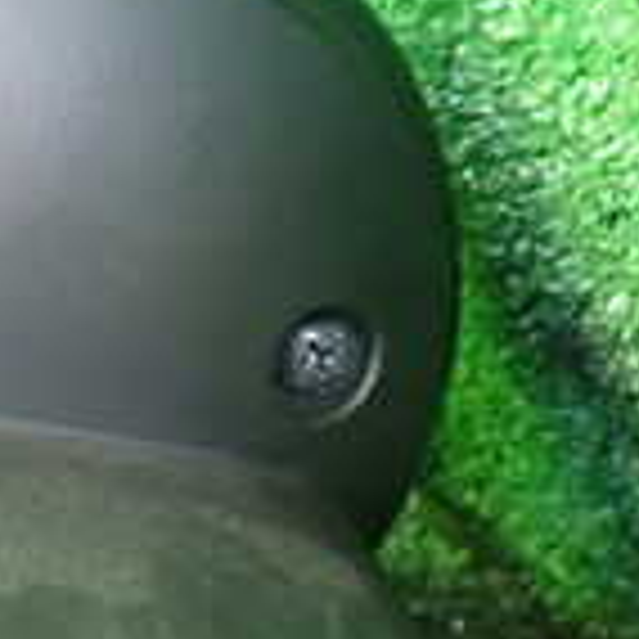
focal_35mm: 112
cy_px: 482
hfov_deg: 14.4
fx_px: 2339
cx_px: -346
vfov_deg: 15.5
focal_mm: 5.4
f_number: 2.3
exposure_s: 1/30
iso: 400
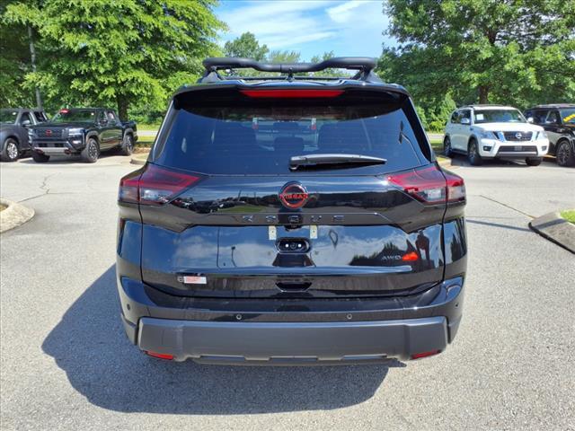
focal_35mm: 27
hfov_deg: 65.3
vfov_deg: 51.4
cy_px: 216
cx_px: 288
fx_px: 448
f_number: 1.9
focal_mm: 3.58
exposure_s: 1/1250
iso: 40
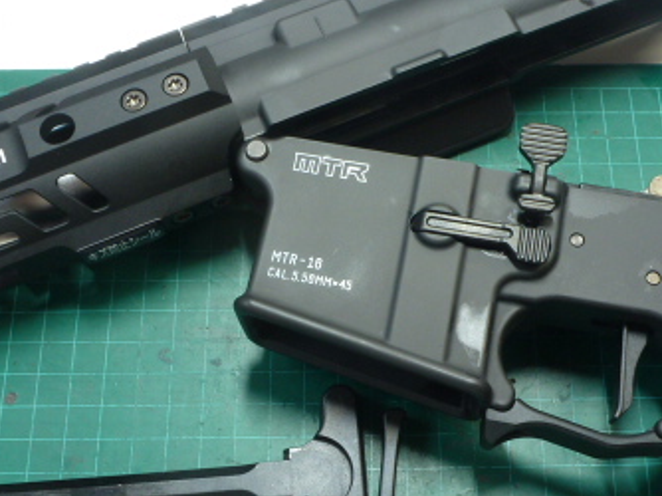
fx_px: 879
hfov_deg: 41.2
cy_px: 315
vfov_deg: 31.3
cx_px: 381
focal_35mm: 46
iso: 100
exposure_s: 1/8
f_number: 4.5
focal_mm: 4.3
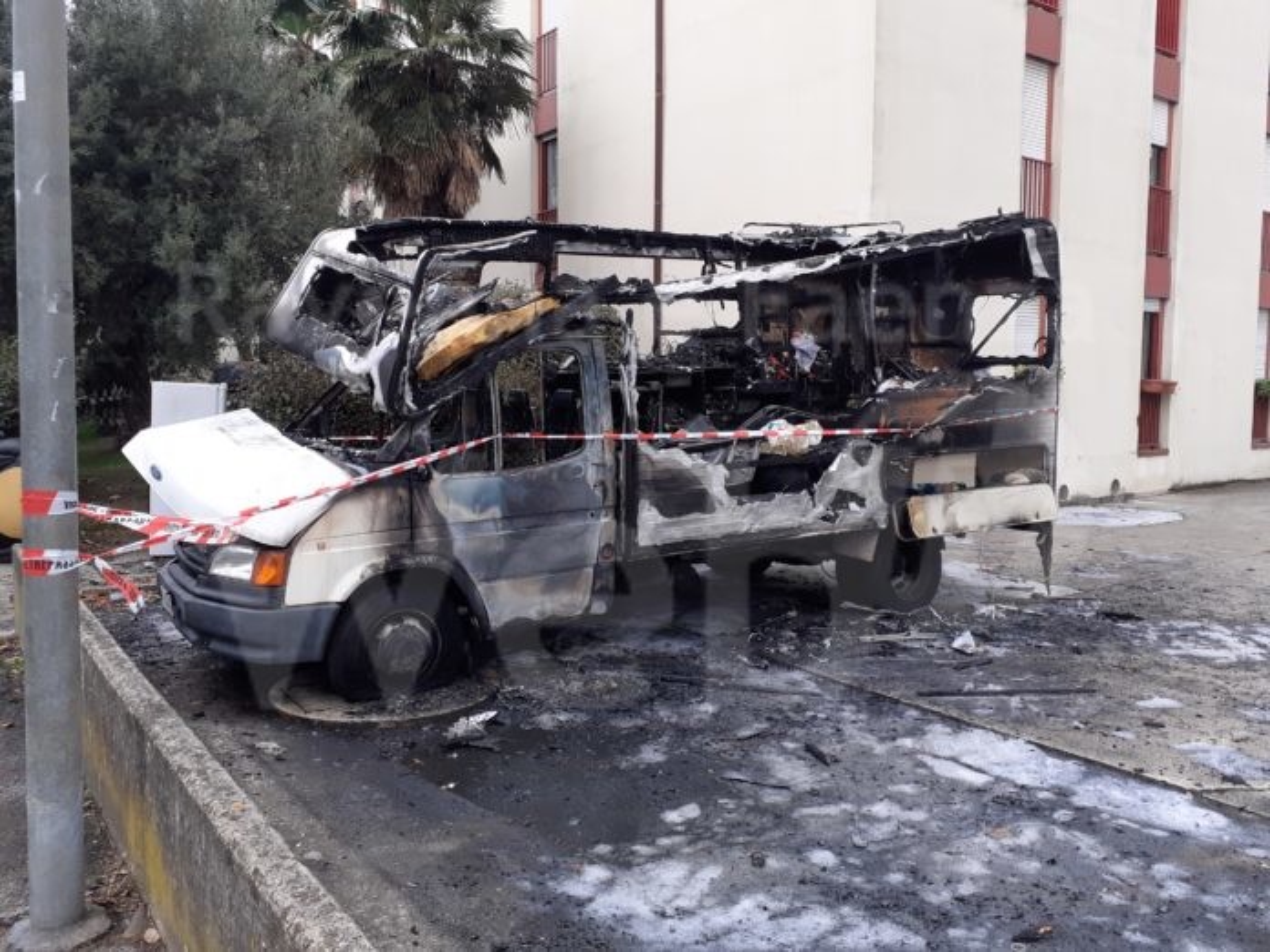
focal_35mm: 27
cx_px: 635
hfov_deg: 65.3
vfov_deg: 51.4
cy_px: 476
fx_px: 991
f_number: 1.9
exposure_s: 1/100
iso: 50
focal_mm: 3.6
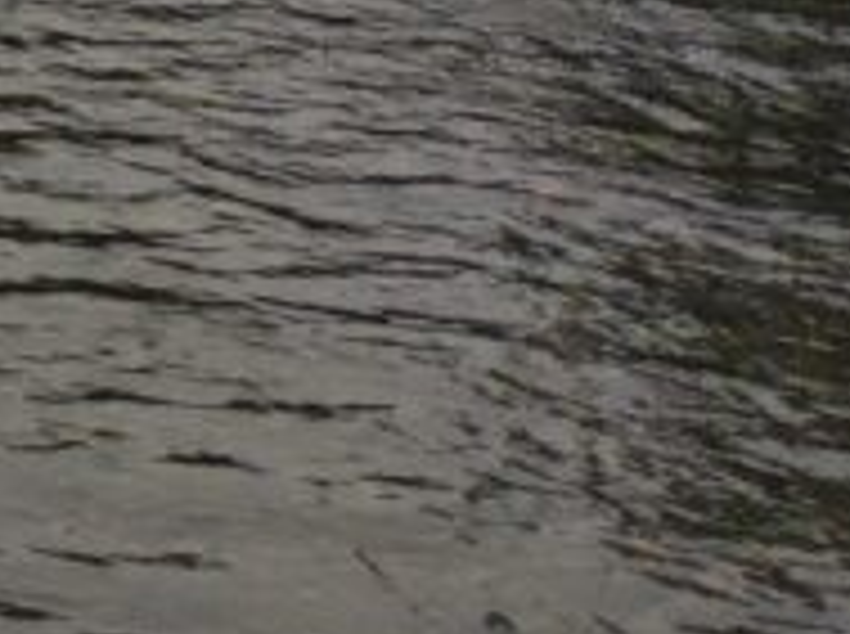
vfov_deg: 7.9
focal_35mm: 167
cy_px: -1153
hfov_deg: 8.9
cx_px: -1929
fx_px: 4093
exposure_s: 1/1282
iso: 50
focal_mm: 4.7
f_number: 1.79
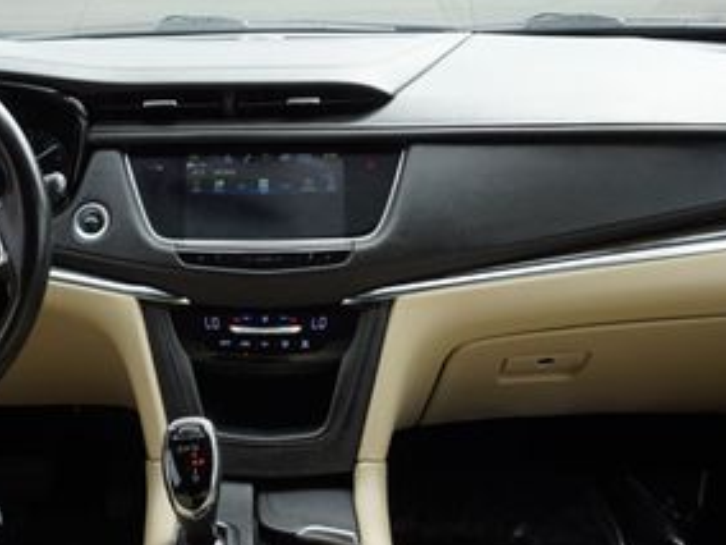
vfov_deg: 27.9
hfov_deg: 36.0
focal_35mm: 52
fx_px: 1091
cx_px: 187
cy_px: 207
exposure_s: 1/80
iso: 100
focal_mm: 16
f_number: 6.3
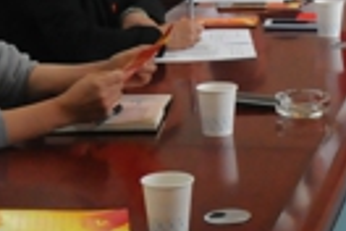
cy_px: -58
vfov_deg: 9.2
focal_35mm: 147
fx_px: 1413
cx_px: 506
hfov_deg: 13.2
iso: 2000
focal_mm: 18
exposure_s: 1/320
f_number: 3.5
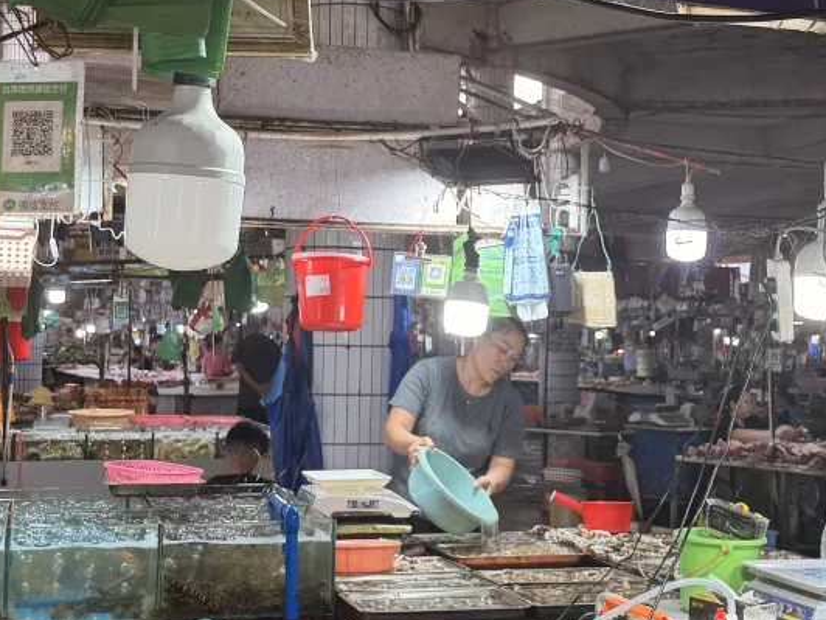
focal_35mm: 65
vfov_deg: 22.6
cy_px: 275
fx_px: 1551
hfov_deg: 29.8
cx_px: 456
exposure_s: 1/195
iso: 80
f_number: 1.78
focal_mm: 6.76
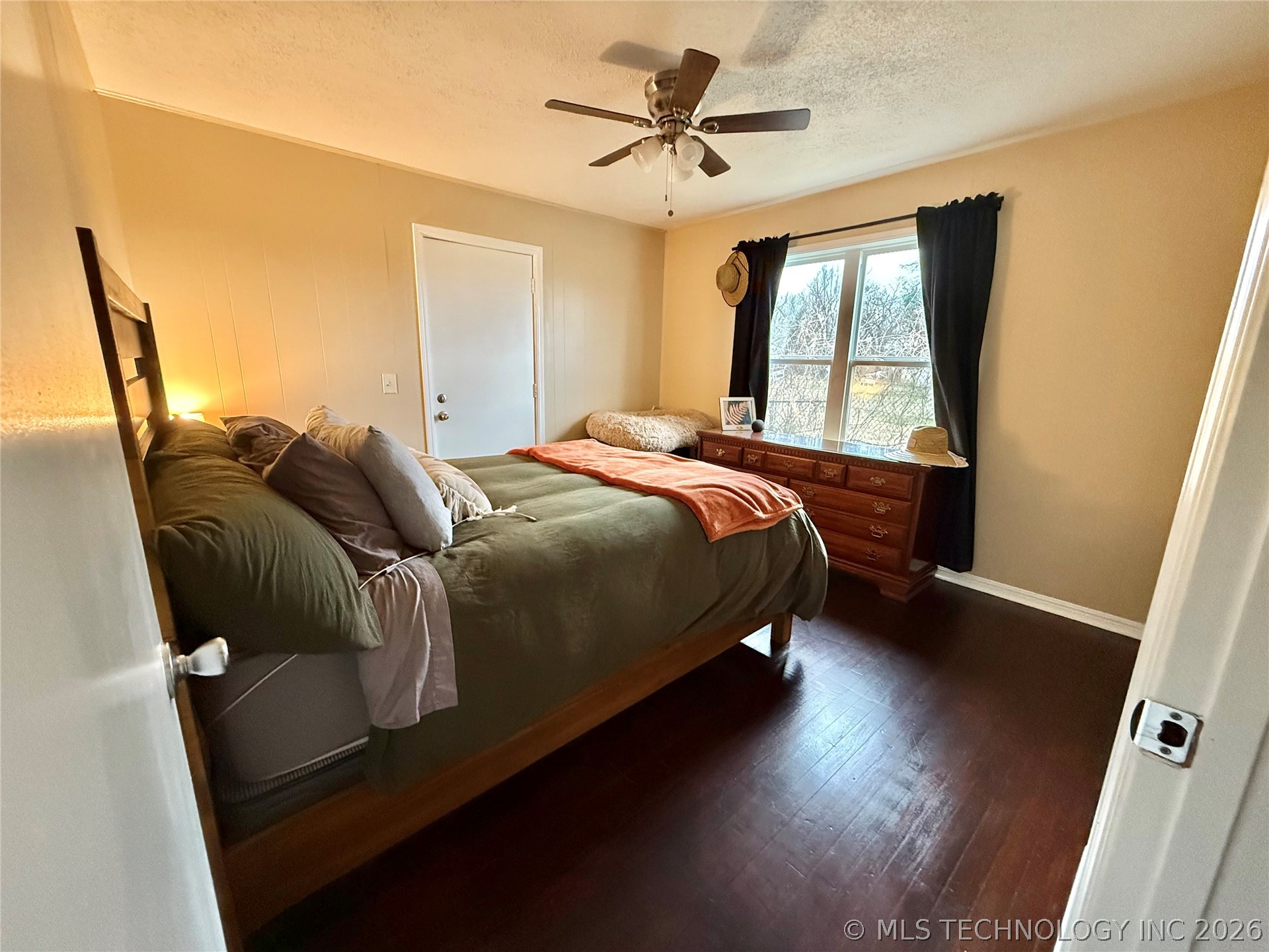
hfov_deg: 102.1
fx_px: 513
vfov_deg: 85.7
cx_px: 634
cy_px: 476
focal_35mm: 14
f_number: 2.2
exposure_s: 1/60
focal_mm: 2.22
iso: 800
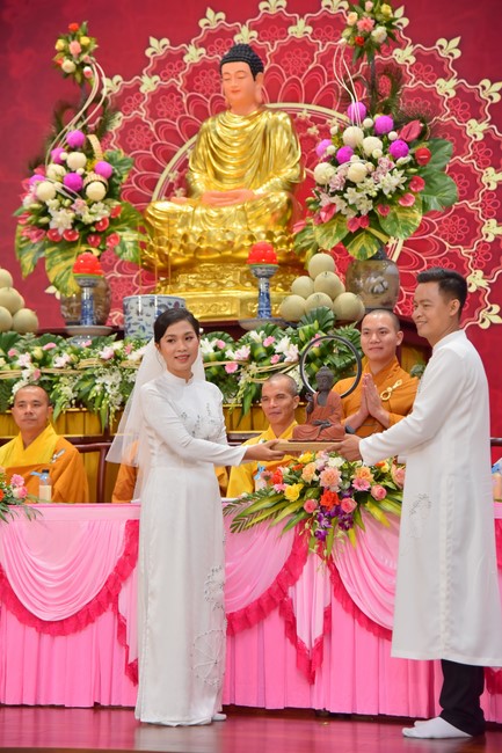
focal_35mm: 85
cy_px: 376
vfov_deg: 23.9
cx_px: 251
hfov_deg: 16.1
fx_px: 1779
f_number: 5
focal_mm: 85
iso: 1250
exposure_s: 1/200
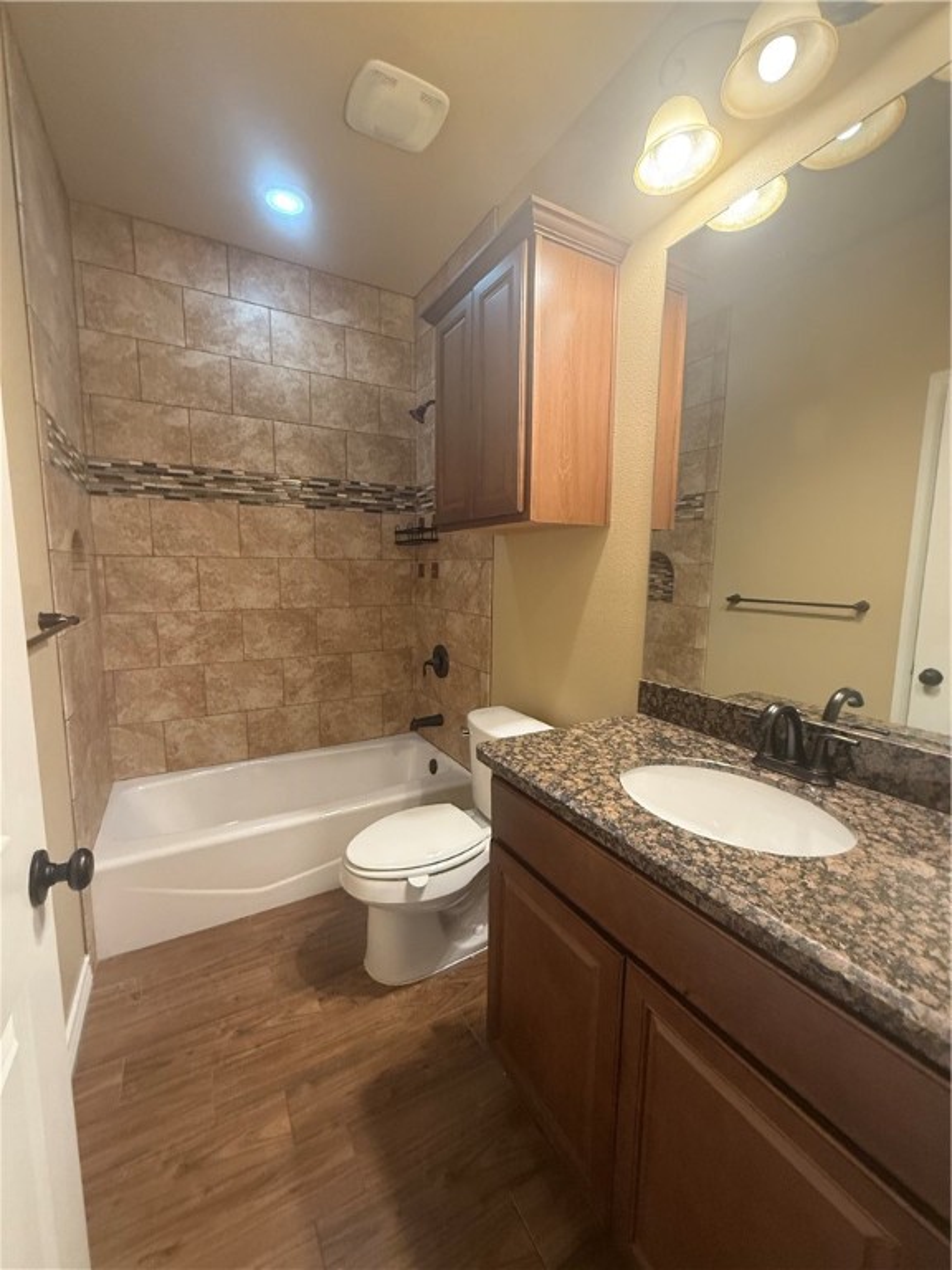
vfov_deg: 102.1
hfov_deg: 85.7
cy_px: 635
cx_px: 476
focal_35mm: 14
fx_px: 513
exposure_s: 1/60
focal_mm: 2.22
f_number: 2.2
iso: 400
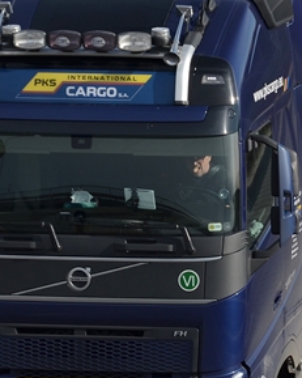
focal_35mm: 409
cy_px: 212
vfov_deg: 4.7
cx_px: 225
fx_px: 4575
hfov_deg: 3.8
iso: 100
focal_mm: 105
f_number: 5.6
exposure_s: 1/640
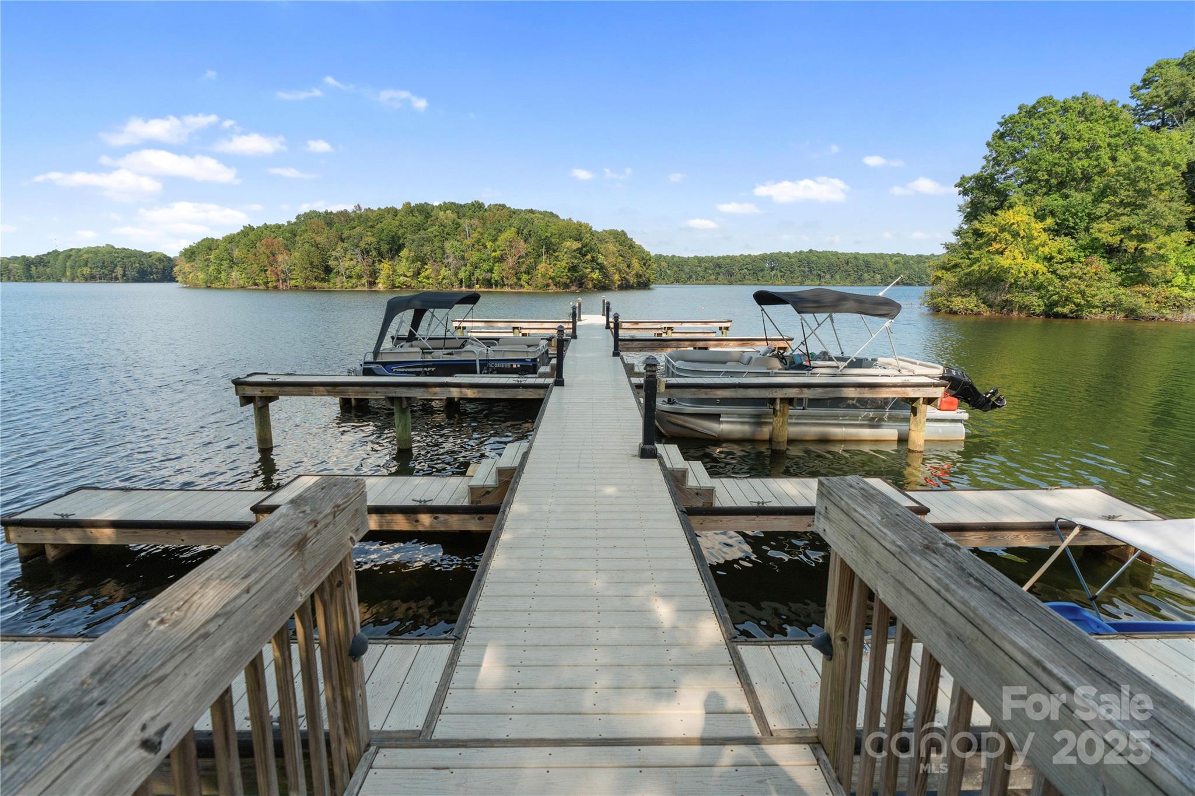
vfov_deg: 61.9
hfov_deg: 84.0
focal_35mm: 20
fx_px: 664
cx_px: 598
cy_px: 398
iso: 320
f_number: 6.3
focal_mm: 20
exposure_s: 1/1000
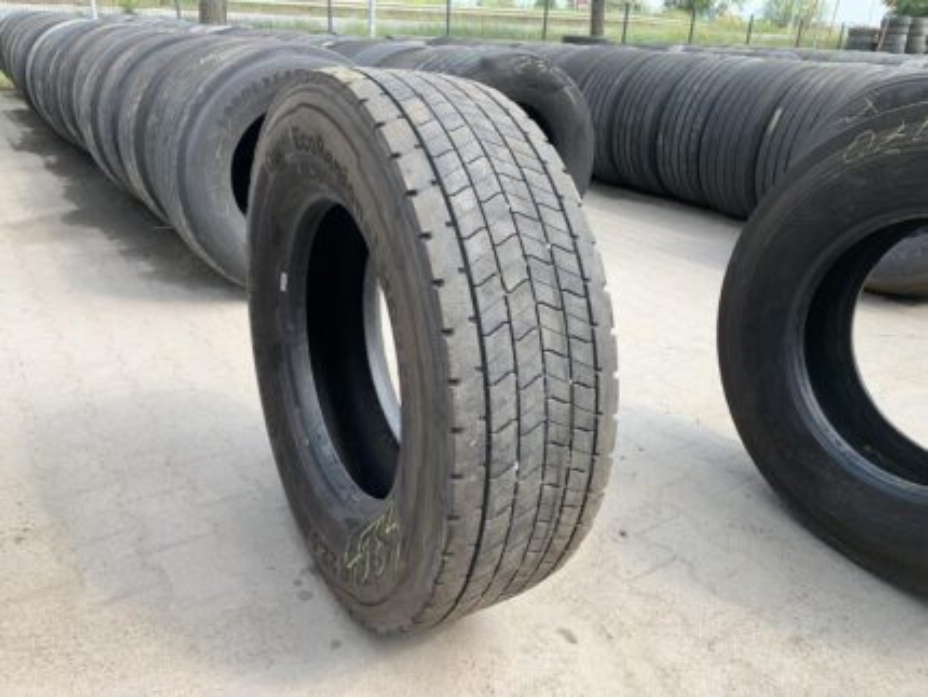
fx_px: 697
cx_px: 464
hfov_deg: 67.3
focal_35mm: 26
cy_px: 348
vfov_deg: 53.1
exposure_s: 1/350
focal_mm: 4.25
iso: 25
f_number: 1.8
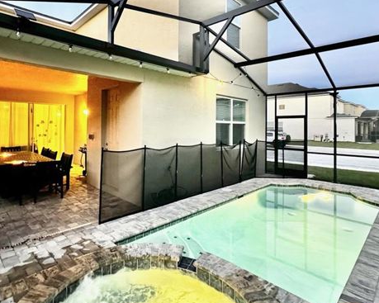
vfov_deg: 65.0
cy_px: 124
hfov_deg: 77.0
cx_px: 157
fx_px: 236
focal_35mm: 21
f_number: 2.2
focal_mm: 2.22
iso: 1250
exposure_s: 1/60
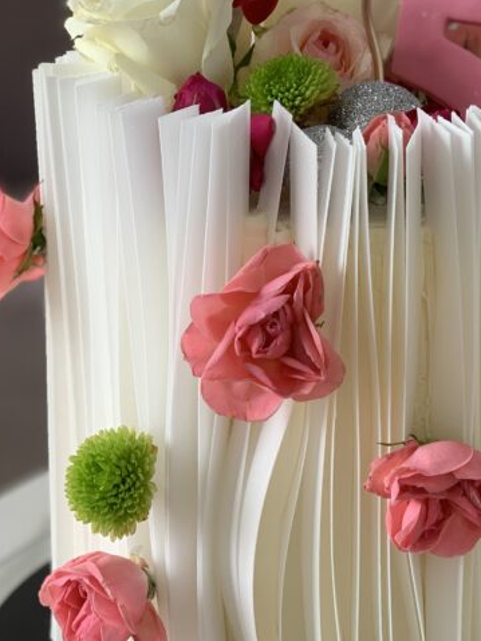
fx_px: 1610
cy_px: 341
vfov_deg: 22.5
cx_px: 347
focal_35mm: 87
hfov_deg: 16.9
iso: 64
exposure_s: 1/122
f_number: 2.4
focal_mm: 6
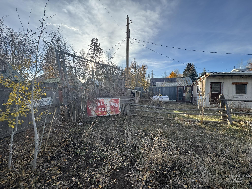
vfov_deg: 85.7
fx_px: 102
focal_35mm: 14
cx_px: 126
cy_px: 94
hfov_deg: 102.1
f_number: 2.2
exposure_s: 1/675
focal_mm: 2.22
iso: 40
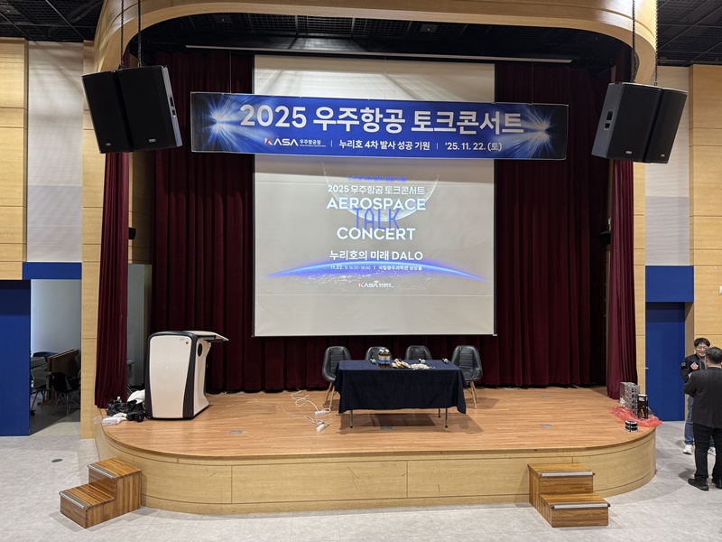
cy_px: 271
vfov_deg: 56.8
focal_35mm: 24
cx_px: 361
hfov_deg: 71.6
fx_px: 501
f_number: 1.78
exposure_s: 1/60
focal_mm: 6.76
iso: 200
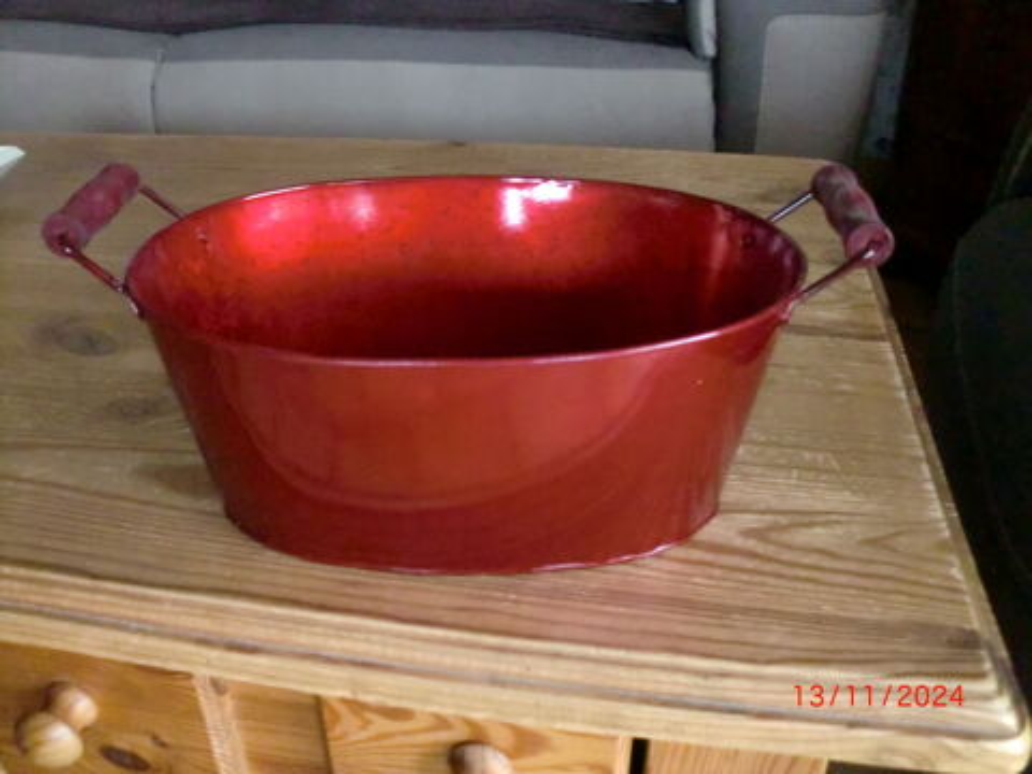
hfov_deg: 52.6
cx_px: 516
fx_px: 1043
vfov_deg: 40.7
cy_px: 387
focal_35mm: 35
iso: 1250
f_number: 3.1
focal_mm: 6.3
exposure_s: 1/60
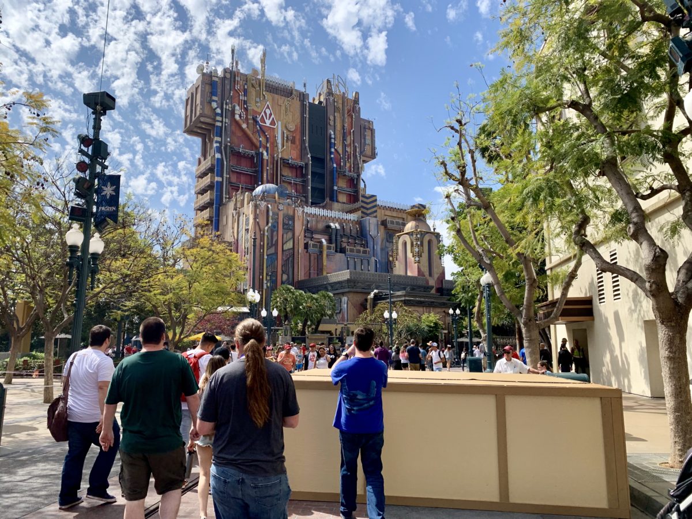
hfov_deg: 67.3
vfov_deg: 53.1
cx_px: 346
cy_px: 260
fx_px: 520
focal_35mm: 26
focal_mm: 4.25
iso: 25
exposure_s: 1/2075
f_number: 1.8
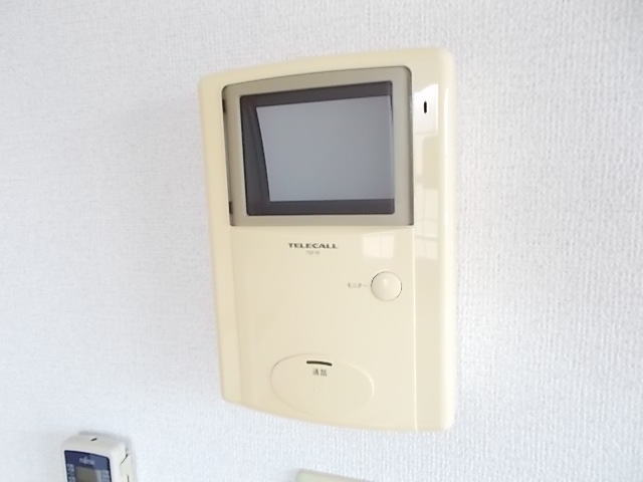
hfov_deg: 67.3
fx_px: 483
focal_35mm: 26
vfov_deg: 53.1
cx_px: 322
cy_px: 241
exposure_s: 1/25
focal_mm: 4.6
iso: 200
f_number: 3.2
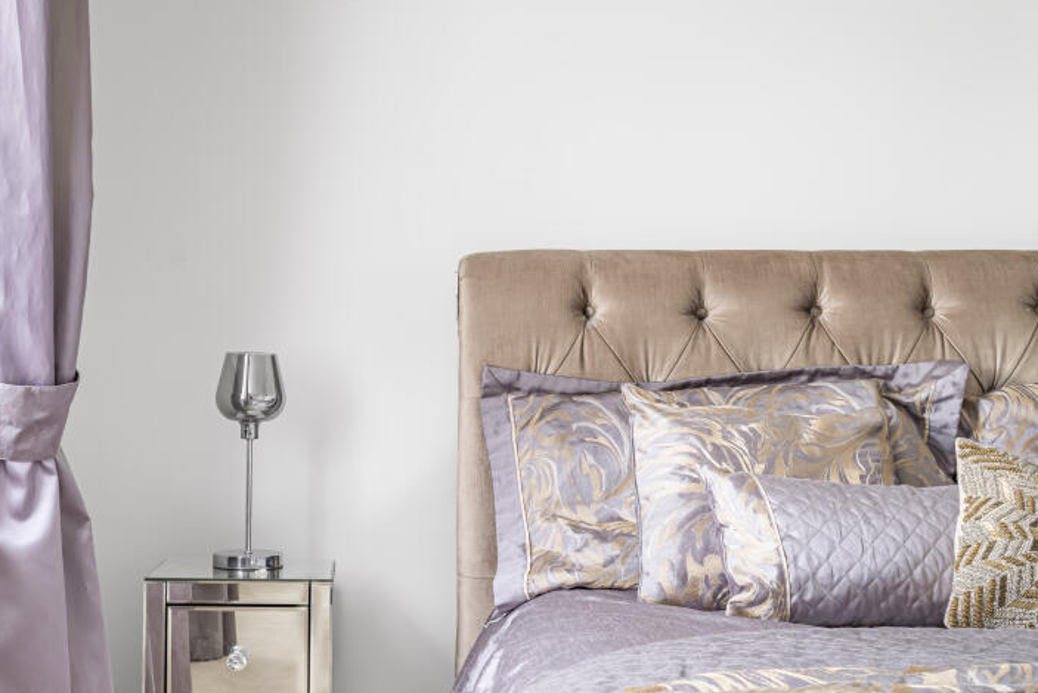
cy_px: 447
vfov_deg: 26.4
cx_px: 371
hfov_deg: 38.6
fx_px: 1471
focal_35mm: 51
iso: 100
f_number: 8
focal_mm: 35
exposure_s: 1/2.5
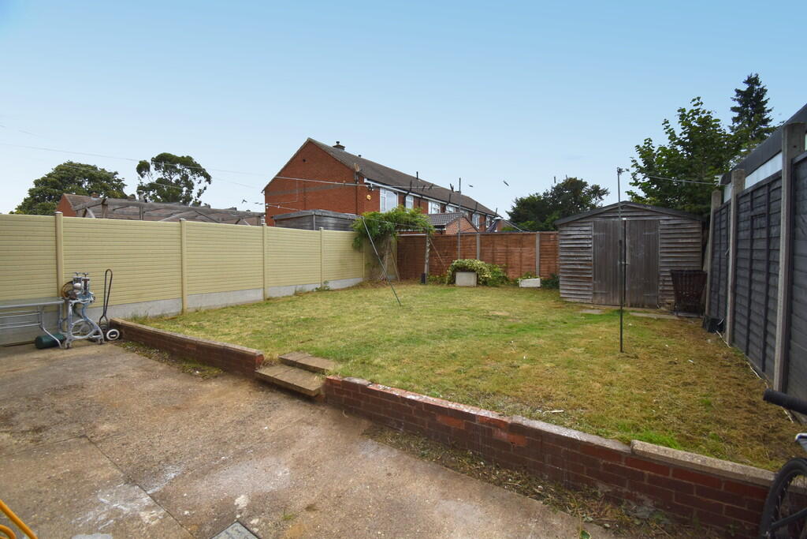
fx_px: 336
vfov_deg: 77.3
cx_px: 404
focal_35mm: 15
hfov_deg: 100.4
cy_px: 270
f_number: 7.1
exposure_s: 1/250
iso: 200
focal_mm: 10
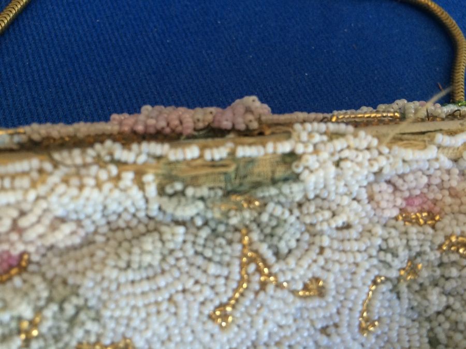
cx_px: 233
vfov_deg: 48.2
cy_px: 174
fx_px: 390
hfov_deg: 61.7
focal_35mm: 29
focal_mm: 4.15
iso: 100
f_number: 2.2
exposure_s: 1/30
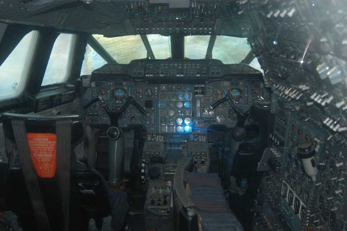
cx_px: 174
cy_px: 116
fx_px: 347
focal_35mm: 36
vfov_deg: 36.8
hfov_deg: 53.2
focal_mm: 24
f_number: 5
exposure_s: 1/60
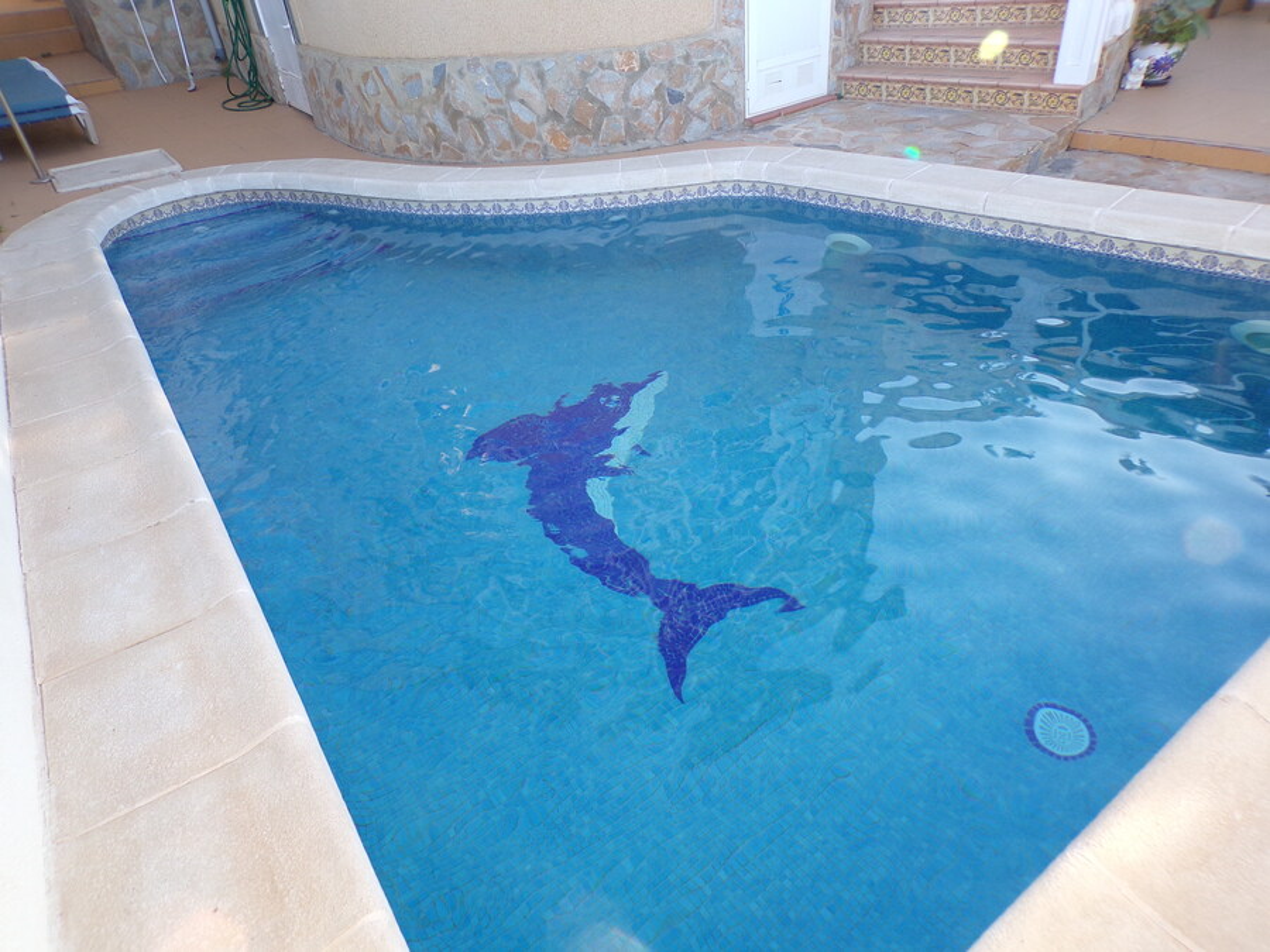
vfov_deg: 56.8
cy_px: 476
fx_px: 881
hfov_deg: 71.6
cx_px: 635
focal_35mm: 24
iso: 80
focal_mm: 4.3
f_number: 4.3
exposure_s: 1/60
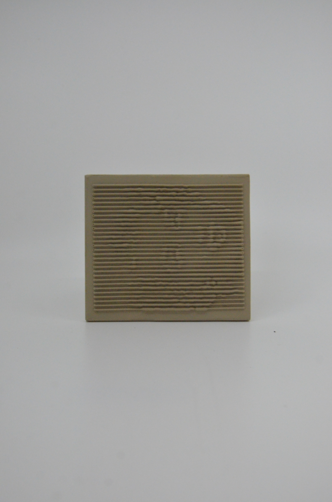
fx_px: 625
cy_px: 251
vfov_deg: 43.7
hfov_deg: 29.7
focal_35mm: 45
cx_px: 166
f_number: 7.1
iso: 4000
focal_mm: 30
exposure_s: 1/2000
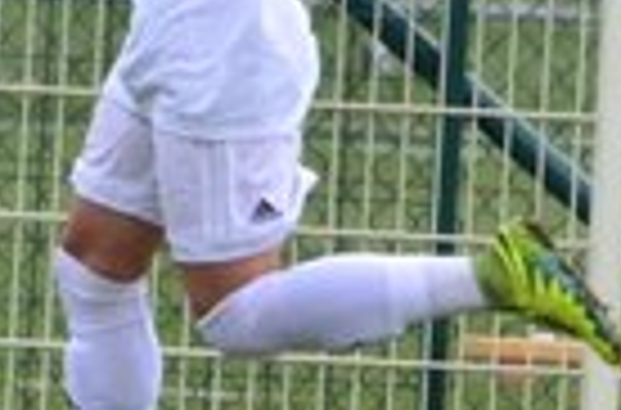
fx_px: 44989
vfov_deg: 0.5
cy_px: -63
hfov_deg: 0.8
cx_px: 837
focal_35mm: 2617
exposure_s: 1/1000
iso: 1000
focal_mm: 300
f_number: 7.1
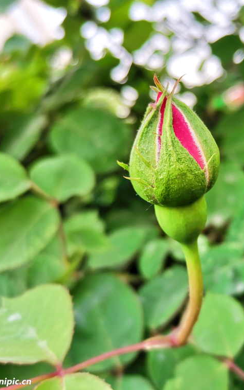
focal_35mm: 37
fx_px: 394
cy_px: 194
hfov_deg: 33.7
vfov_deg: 52.7
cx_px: 185
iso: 50
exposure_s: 1/184
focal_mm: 4.75
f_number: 1.8
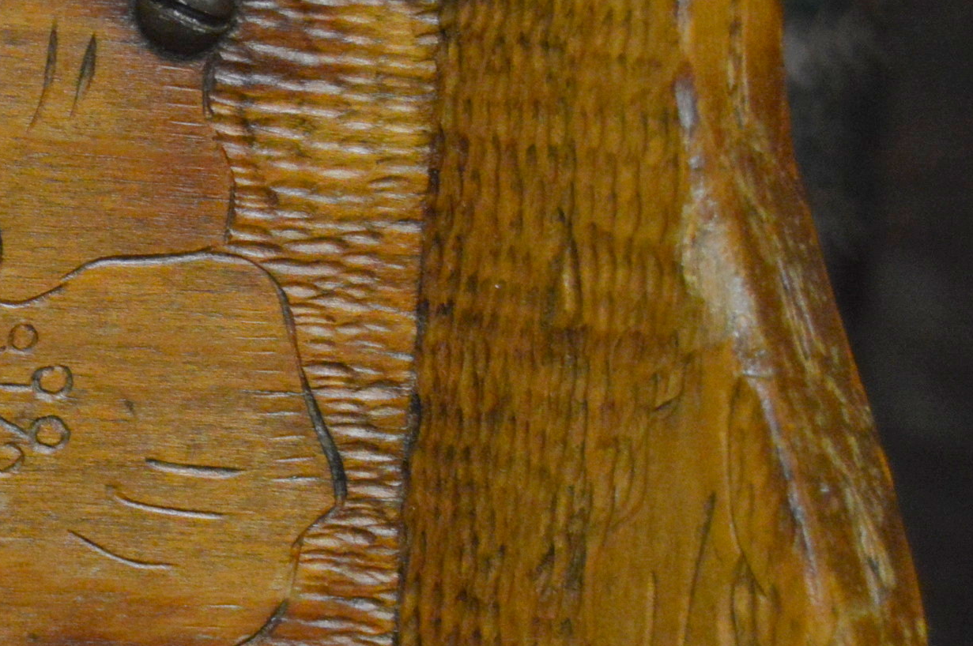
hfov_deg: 13.0
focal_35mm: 154
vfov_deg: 8.9
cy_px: 460
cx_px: -175
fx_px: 4158
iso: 3200
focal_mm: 42
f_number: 5.6
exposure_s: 1/40
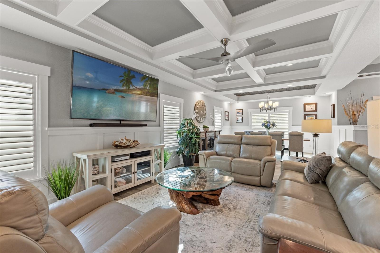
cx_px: 190
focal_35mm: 15
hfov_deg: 100.4
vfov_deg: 77.3
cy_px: 126
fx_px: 158
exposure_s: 1/10
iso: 400
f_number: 8
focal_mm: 10
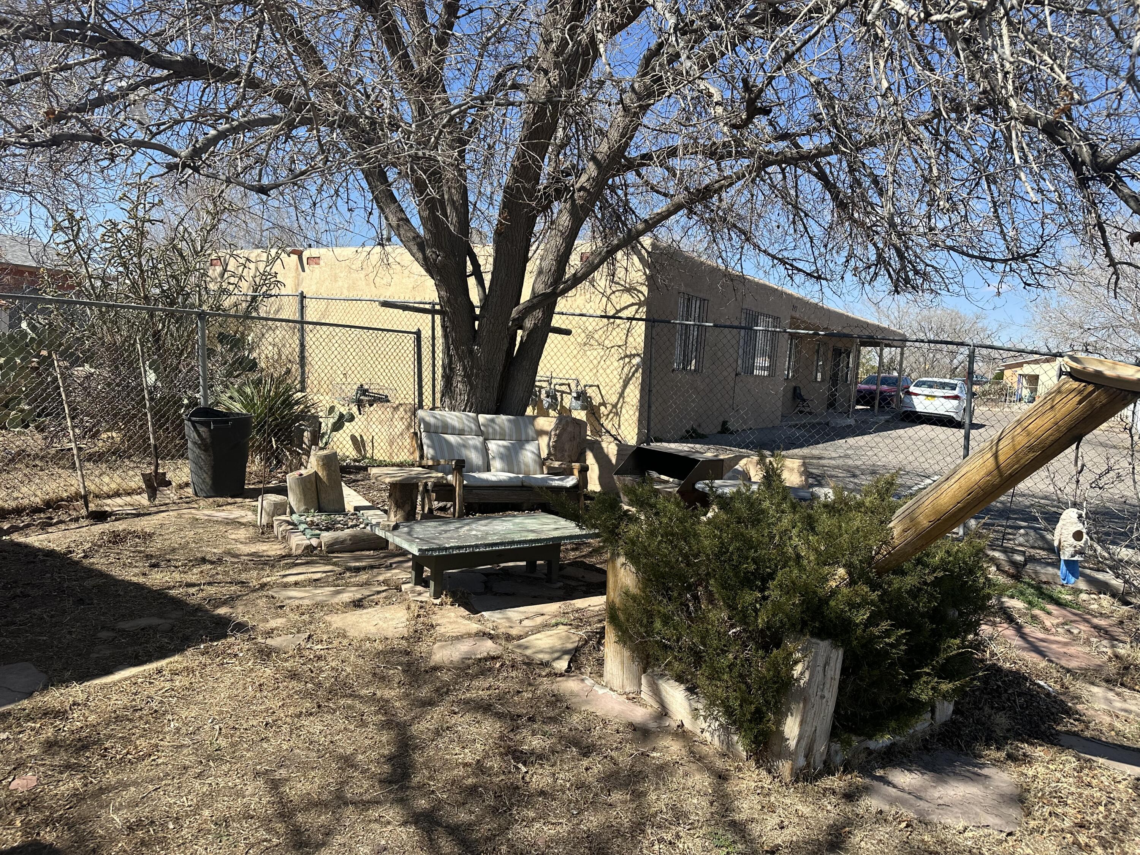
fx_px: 790
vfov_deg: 56.8
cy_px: 428
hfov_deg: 71.6
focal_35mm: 24
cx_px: 570
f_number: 1.78
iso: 80
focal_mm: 6.86
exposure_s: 1/3356
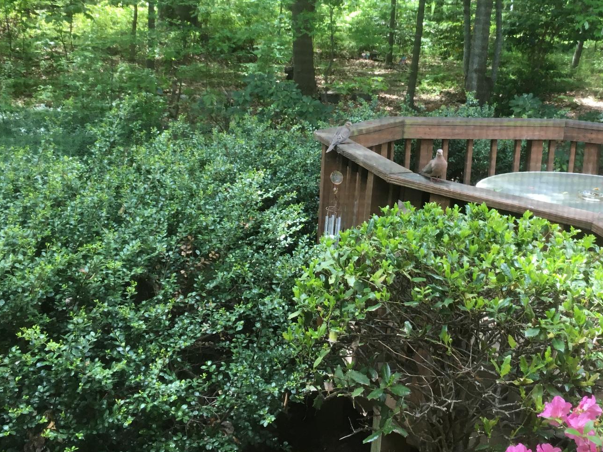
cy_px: 139
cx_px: 382
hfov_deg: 40.9
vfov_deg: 31.2
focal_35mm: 46
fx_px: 801
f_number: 2.2
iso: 32
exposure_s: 1/40
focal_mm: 4.15
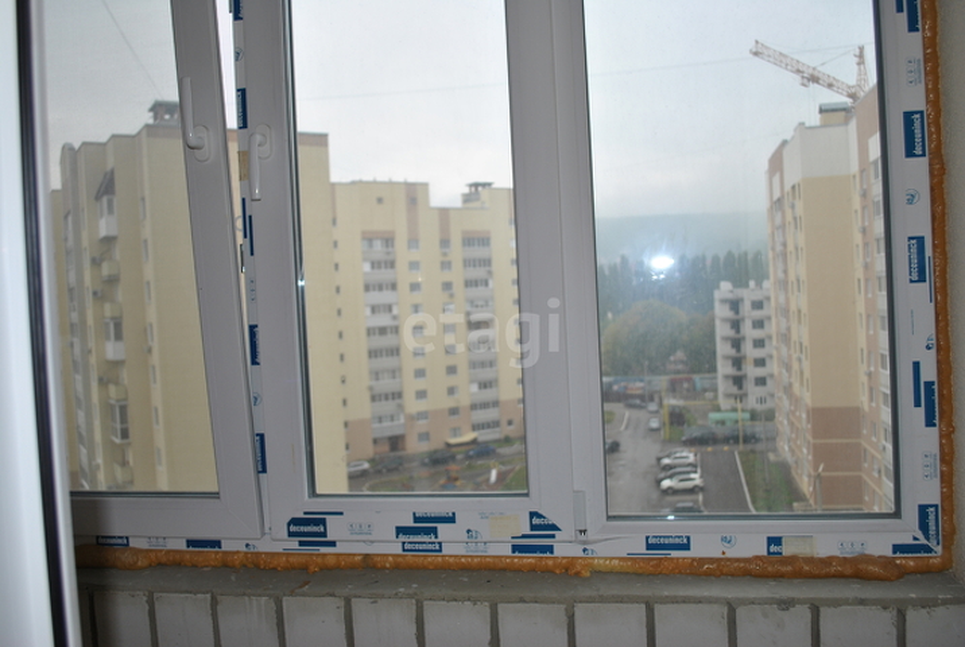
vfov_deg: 40.1
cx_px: 482
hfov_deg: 57.1
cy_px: 324
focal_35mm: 33
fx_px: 886
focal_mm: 22
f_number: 3.8
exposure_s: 1/125
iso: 140
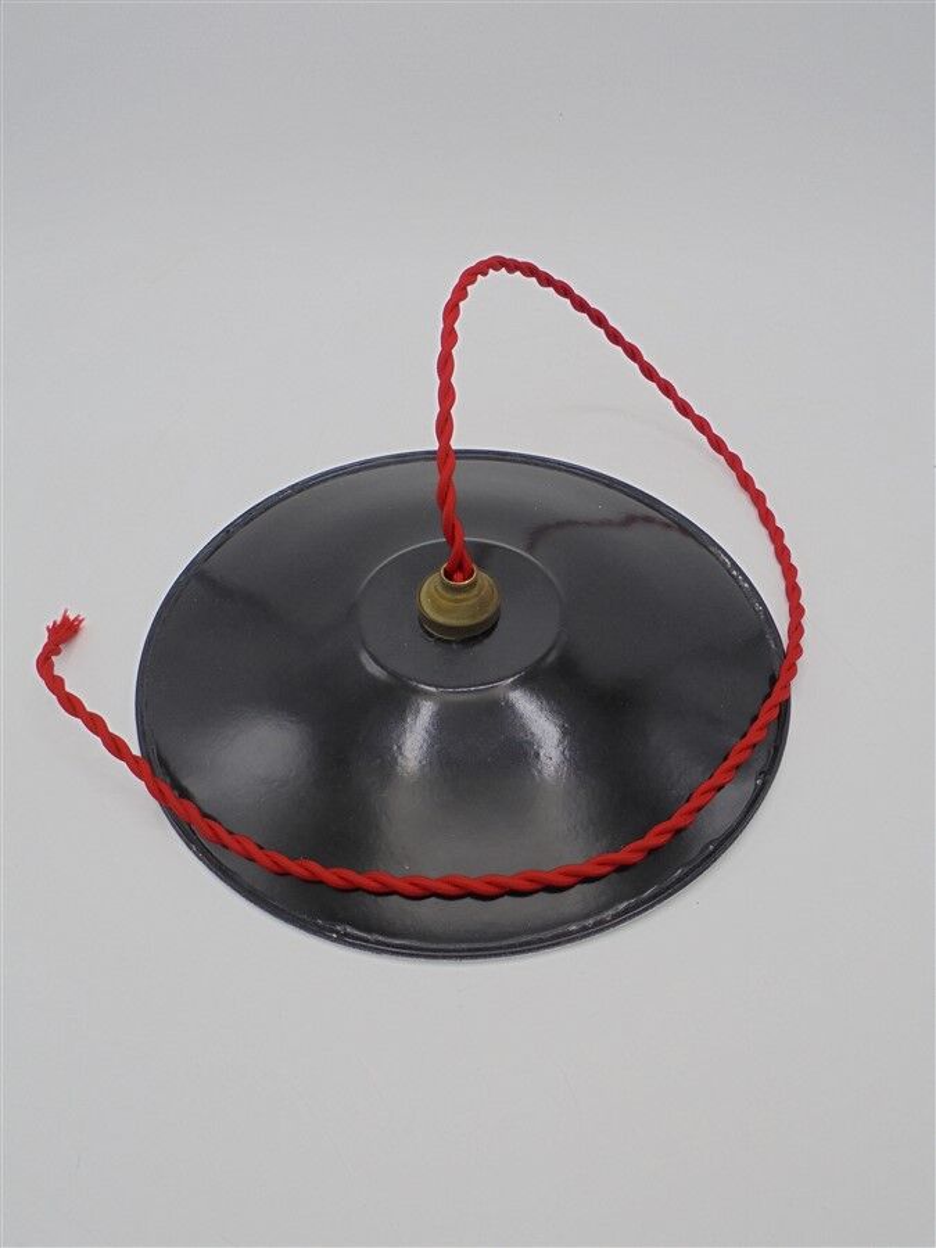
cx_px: 468
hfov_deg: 48.2
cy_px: 624
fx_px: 1046
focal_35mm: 29
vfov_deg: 61.7
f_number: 3.7
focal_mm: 5.3
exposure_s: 1/250
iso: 100
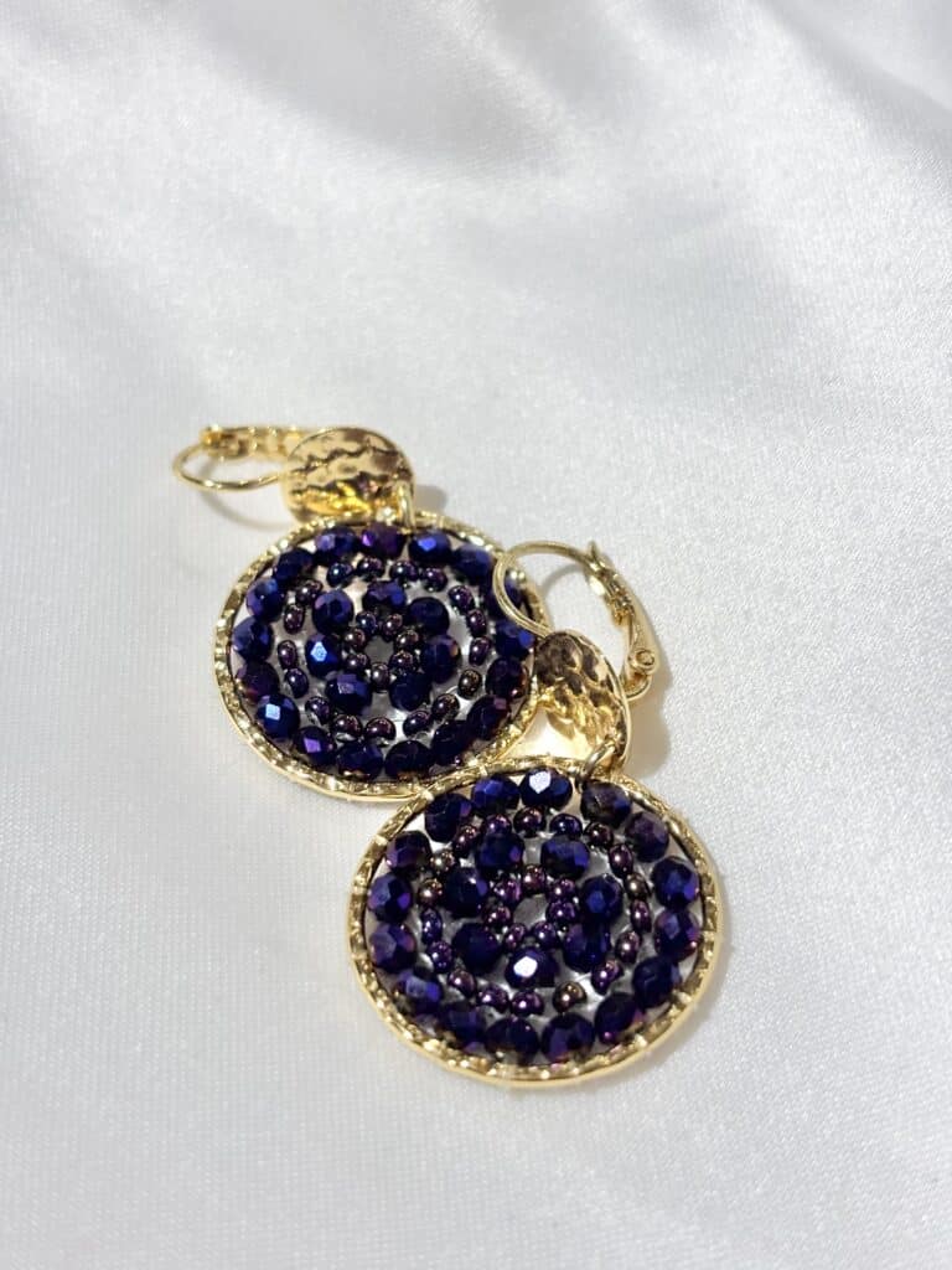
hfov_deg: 28.0
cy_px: 635
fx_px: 1907
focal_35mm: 52
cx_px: 476
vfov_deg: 36.8
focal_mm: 5.96
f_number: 1.6
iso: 32
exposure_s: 1/254
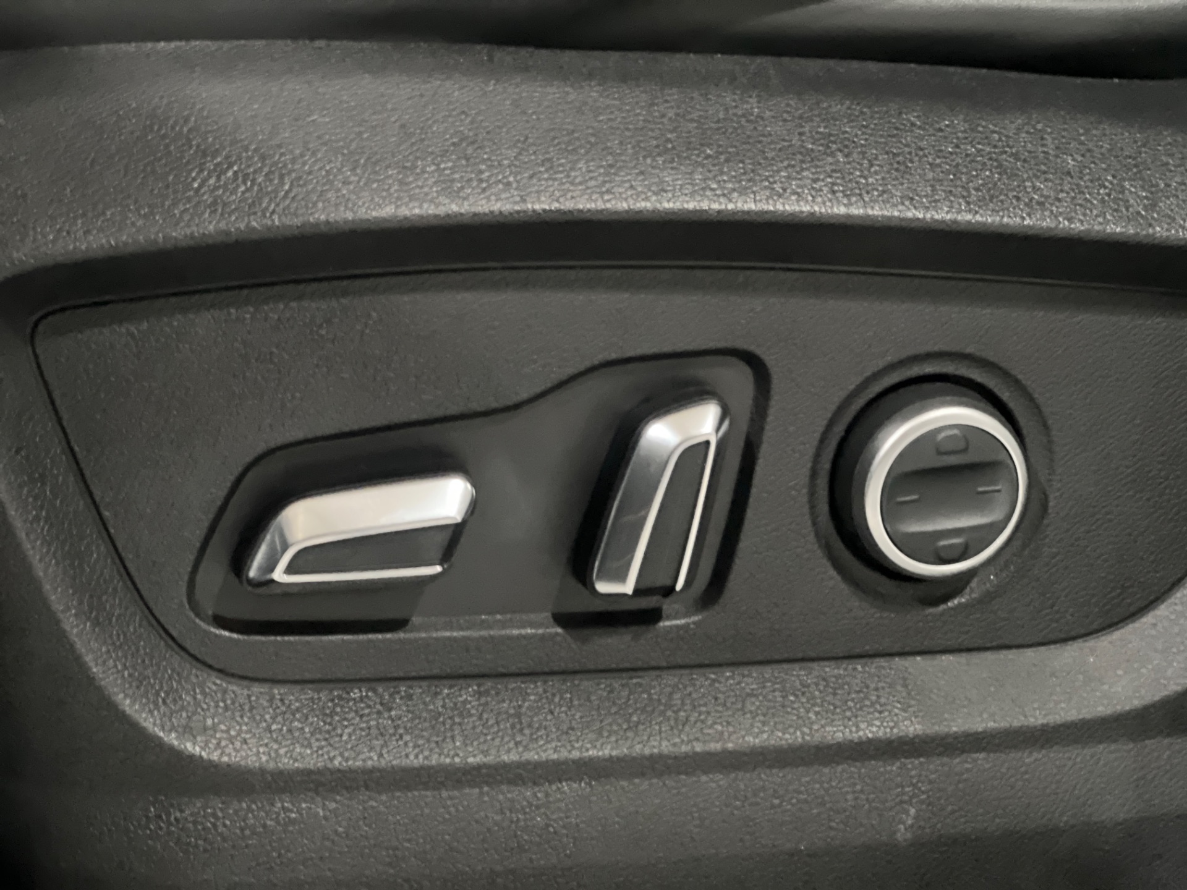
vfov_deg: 19.1
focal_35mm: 77
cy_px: 445
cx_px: 594
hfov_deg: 25.3
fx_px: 2640
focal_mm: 9
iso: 1250
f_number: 2.8
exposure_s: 1/15
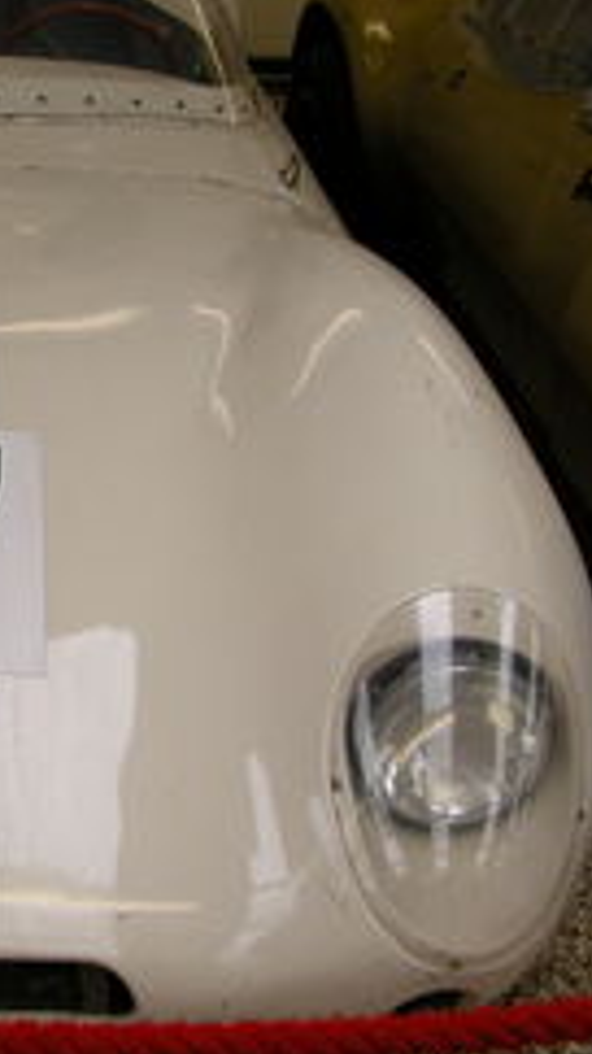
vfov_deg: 33.3
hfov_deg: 18.4
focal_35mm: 63
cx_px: -57
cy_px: 440
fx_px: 1759
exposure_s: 1/56.6
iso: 100
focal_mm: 8.9
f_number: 2.8
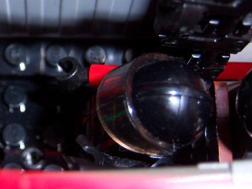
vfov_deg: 17.5
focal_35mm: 84
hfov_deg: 22.1
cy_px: 59
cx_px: -24
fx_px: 611
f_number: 2.8
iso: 80
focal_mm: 7.5
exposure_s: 1/60
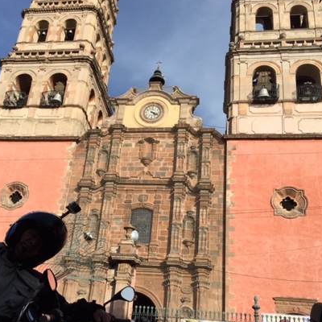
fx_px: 431
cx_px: 132
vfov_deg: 40.8
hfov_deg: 40.8
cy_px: 188
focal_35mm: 41
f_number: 2.2
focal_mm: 4.15
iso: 32
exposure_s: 1/1721
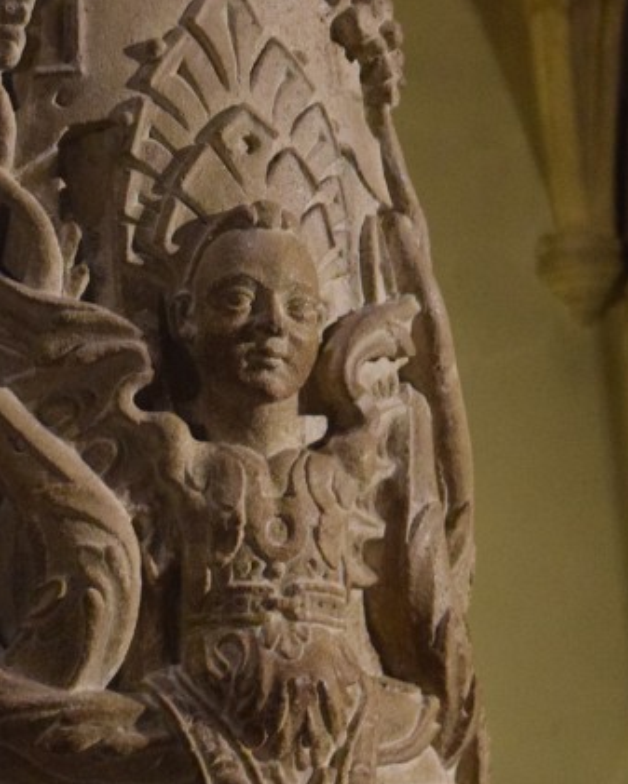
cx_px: 246
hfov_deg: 11.9
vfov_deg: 14.7
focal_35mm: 130
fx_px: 3019
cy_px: 143
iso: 5600
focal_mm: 38
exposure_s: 1/60
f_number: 4.8
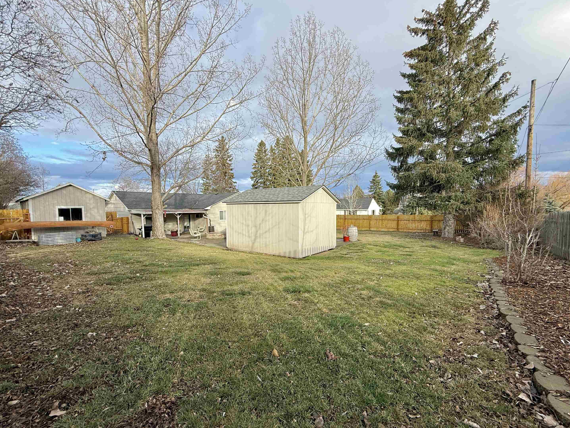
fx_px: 247
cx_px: 286
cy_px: 221
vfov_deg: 81.7
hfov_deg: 98.2
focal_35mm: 15
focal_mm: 2.22
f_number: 2.2
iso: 50
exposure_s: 1/760
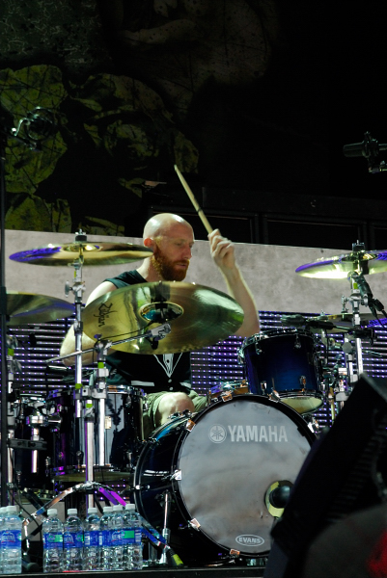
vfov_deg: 18.2
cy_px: 289
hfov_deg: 12.2
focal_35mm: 112
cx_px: 194
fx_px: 1811
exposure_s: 1/125
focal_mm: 75
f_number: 5.6
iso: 1000
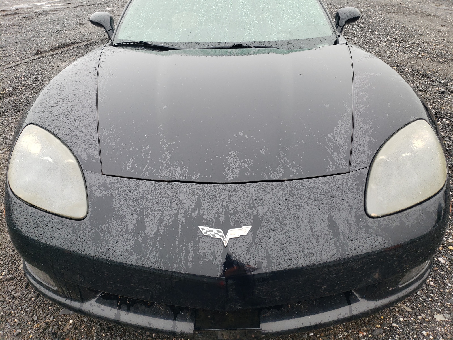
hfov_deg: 67.3
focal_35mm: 26
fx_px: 340
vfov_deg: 53.1
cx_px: 226
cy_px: 170
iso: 50
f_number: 1.5
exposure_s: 1/213
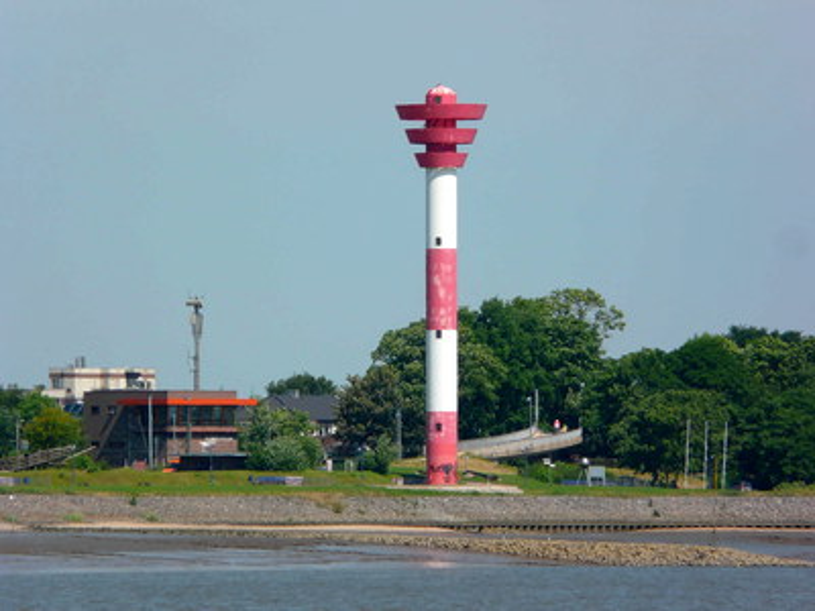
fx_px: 11866
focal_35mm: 504
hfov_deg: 3.9
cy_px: 306
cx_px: 408
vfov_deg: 3.0
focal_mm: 82.8
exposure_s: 1/500
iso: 100
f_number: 6.3
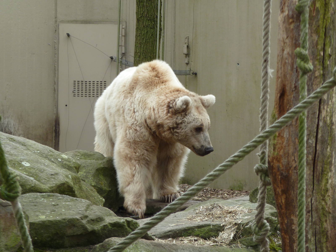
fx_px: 3155
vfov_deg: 4.6
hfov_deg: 6.1
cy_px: 126
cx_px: 168
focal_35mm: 325
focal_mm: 49.2
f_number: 4.9
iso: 100
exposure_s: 1/125
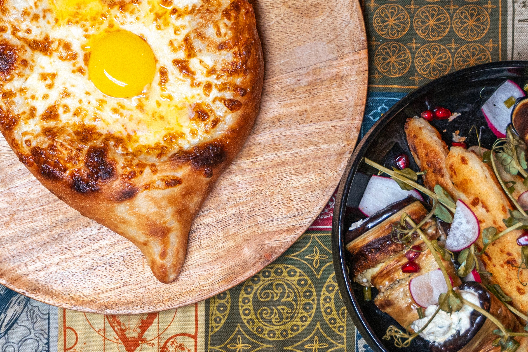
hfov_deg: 21.1
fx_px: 1393
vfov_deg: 14.4
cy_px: 239
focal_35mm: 95
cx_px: 66
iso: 500
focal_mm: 37
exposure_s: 1/160
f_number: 2.8
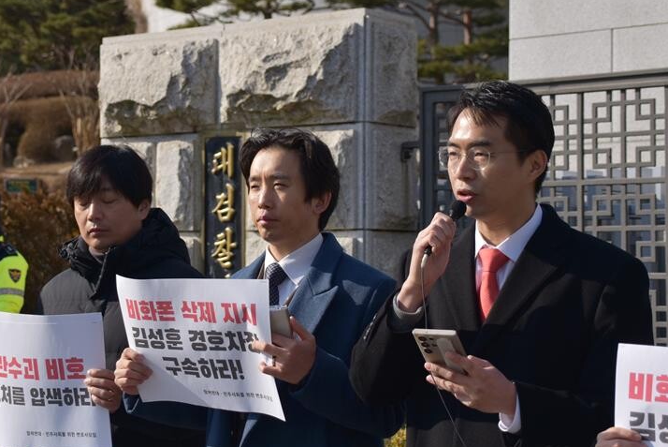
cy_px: 209
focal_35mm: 86
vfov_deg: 15.9
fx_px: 1597
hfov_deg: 23.6
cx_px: 251
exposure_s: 1/1250
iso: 100
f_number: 4.8
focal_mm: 40
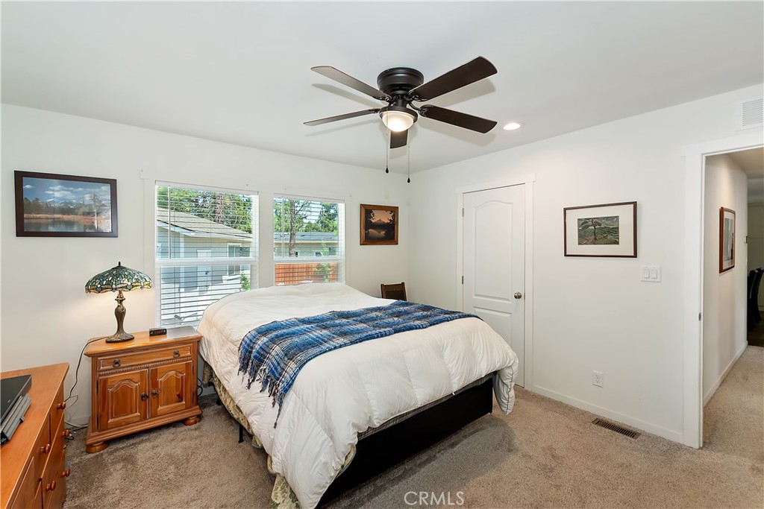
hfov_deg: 100.4
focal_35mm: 15
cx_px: 382
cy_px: 254
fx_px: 318
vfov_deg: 77.3
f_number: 8
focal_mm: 10
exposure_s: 1/30
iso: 250
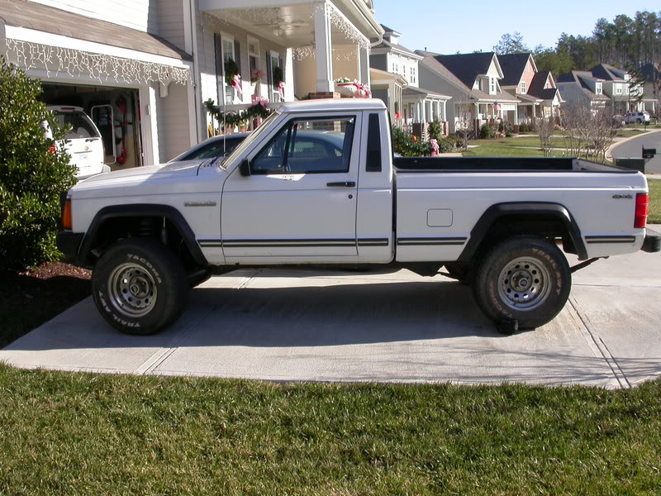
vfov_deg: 37.7
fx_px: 726
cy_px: 248
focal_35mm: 38
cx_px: 330
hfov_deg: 49.0
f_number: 6
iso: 100
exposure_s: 1/277
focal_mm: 7.85
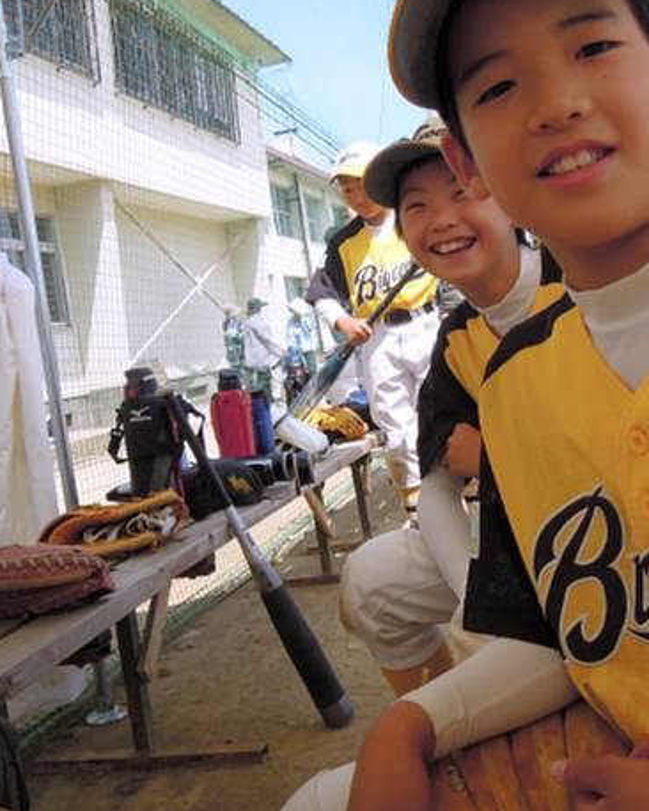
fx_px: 984
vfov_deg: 44.7
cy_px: 355
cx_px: 394
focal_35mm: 41
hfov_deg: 36.4
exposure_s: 1/1600
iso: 160
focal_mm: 4.3
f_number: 3.2
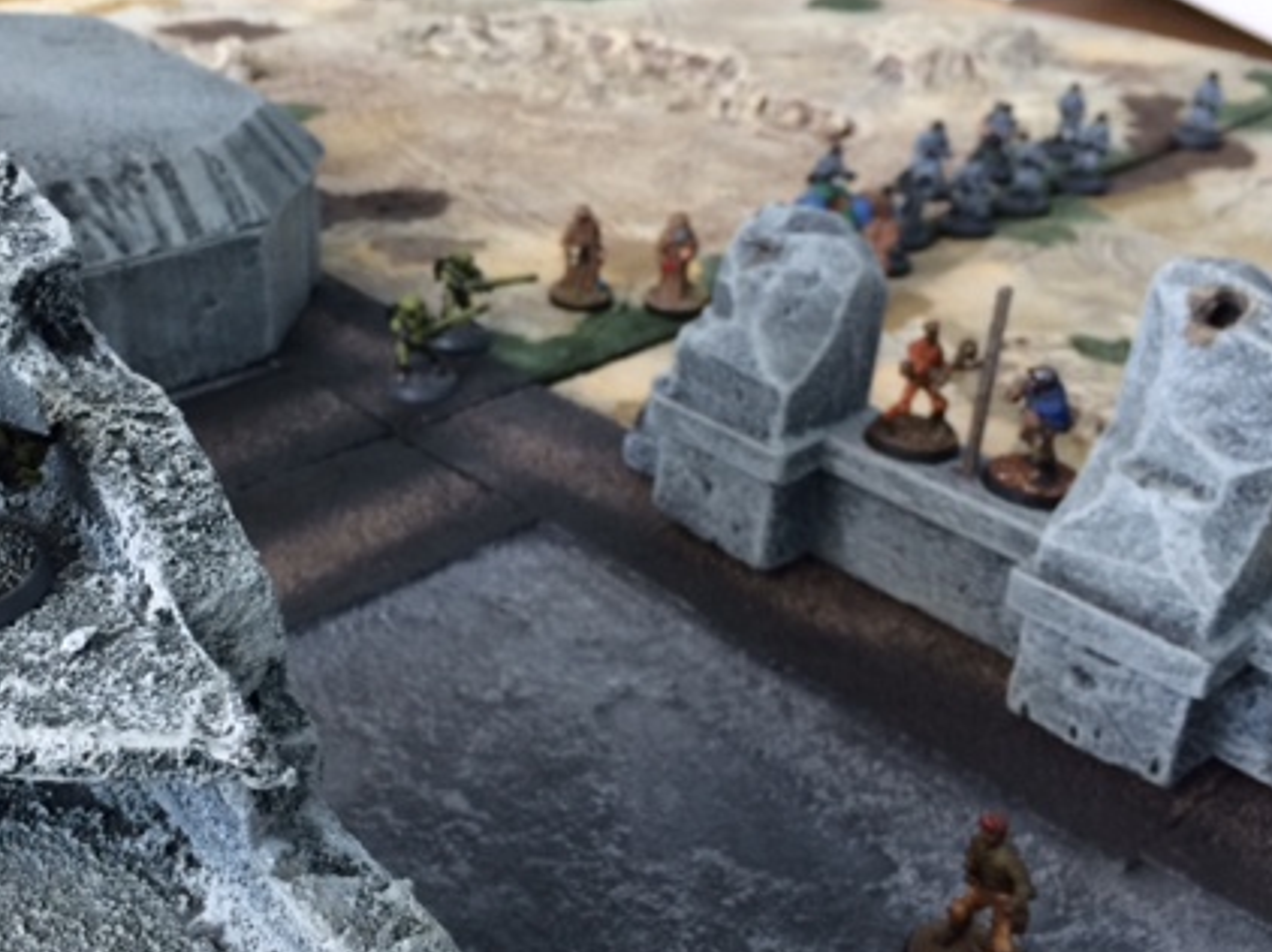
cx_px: 470
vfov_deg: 32.8
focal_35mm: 44
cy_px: 416
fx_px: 1616
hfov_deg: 42.6
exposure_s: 1/30
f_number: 2.2
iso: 80
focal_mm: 4.15
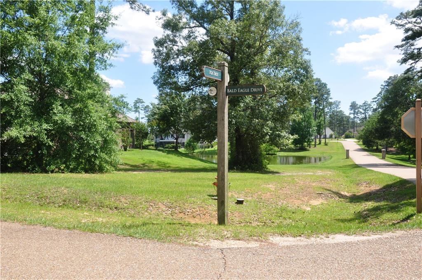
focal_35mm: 33
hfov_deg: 57.3
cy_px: 140
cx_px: 211
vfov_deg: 39.8
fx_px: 386
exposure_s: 1/200
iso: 200
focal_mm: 22
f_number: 10
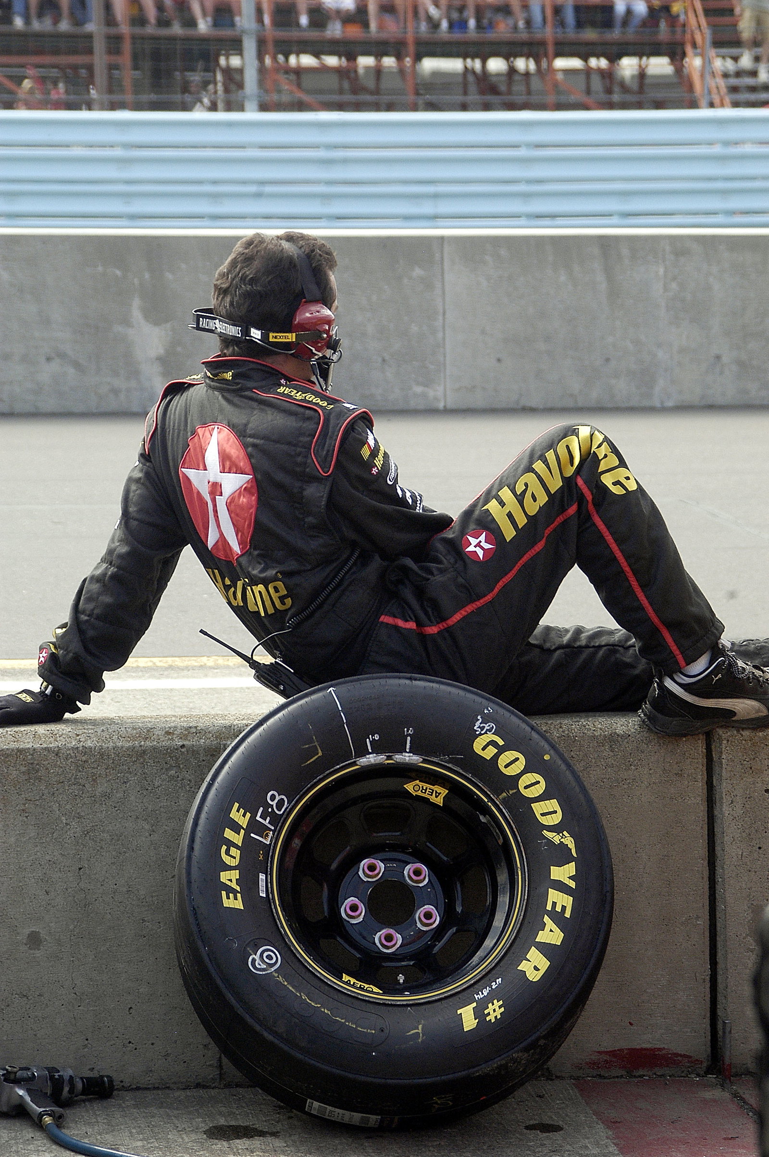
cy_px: 578
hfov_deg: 9.1
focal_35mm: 150
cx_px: 384
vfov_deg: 13.7
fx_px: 4814
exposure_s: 1/320
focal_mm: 100
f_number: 7.1
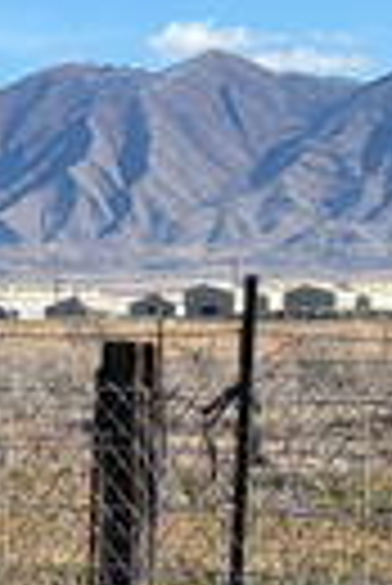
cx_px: -9
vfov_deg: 9.6
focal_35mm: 213
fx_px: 3470
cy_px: 130
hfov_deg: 6.4
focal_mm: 5.96
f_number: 1.6
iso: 50
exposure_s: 1/3650
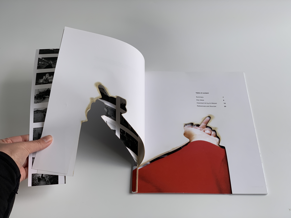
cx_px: 146
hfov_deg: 36.8
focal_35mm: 52
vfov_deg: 28.0
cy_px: 109
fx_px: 437
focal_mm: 6
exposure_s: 1/67
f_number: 2.4
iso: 16
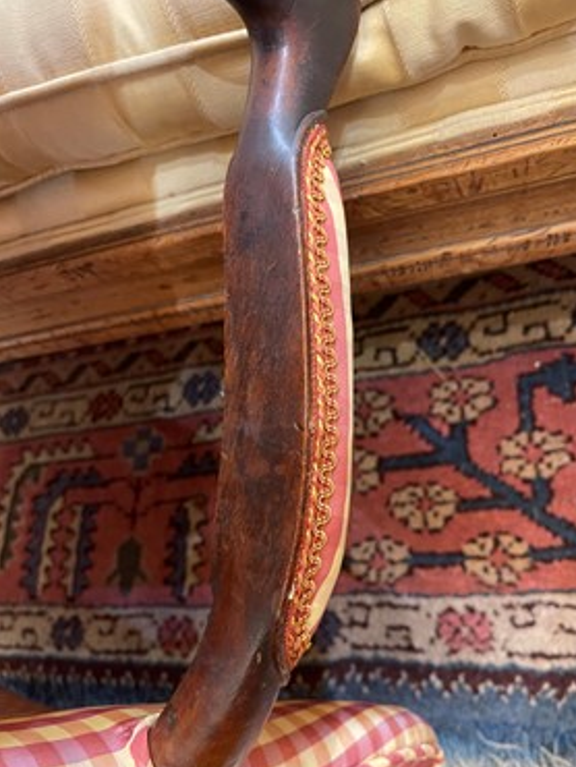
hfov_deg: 51.4
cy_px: 410
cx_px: 309
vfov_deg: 65.2
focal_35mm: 27
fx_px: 598
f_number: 1.6
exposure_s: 1/33
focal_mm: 5.1
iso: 500
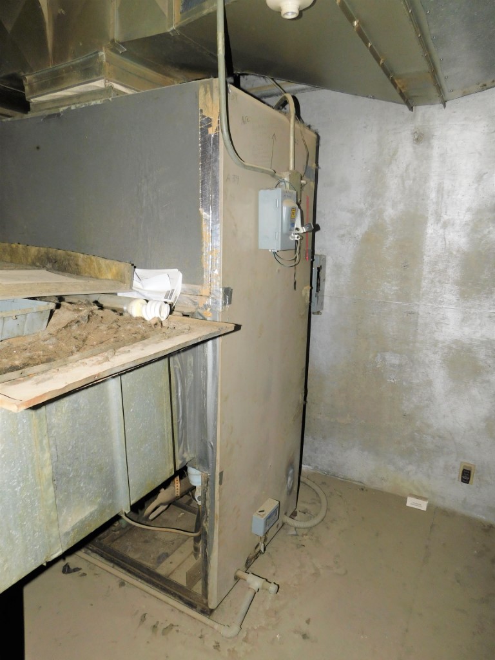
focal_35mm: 23
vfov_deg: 73.9
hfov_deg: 58.9
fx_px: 439
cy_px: 330
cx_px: 248
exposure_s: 1/30
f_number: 3
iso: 200
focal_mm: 4
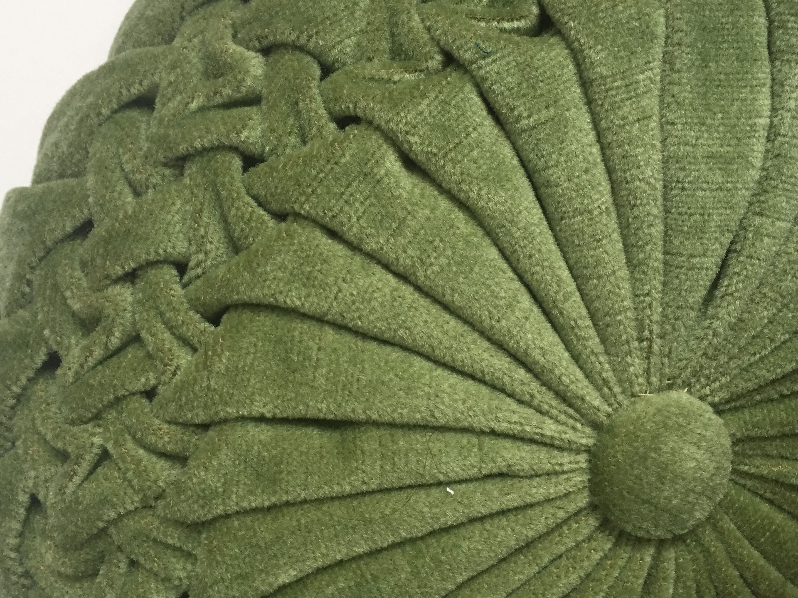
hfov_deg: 55.3
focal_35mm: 33
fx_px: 761
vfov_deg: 42.9
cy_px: 264
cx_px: 361
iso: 64
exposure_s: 1/33
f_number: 2.2
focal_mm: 4.15
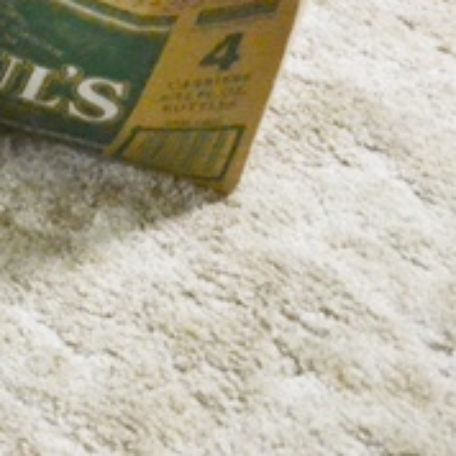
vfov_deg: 11.7
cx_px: -769
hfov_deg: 10.1
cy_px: -219
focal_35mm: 143
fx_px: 2131
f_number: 3.8
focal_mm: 20
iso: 2500
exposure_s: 1/60
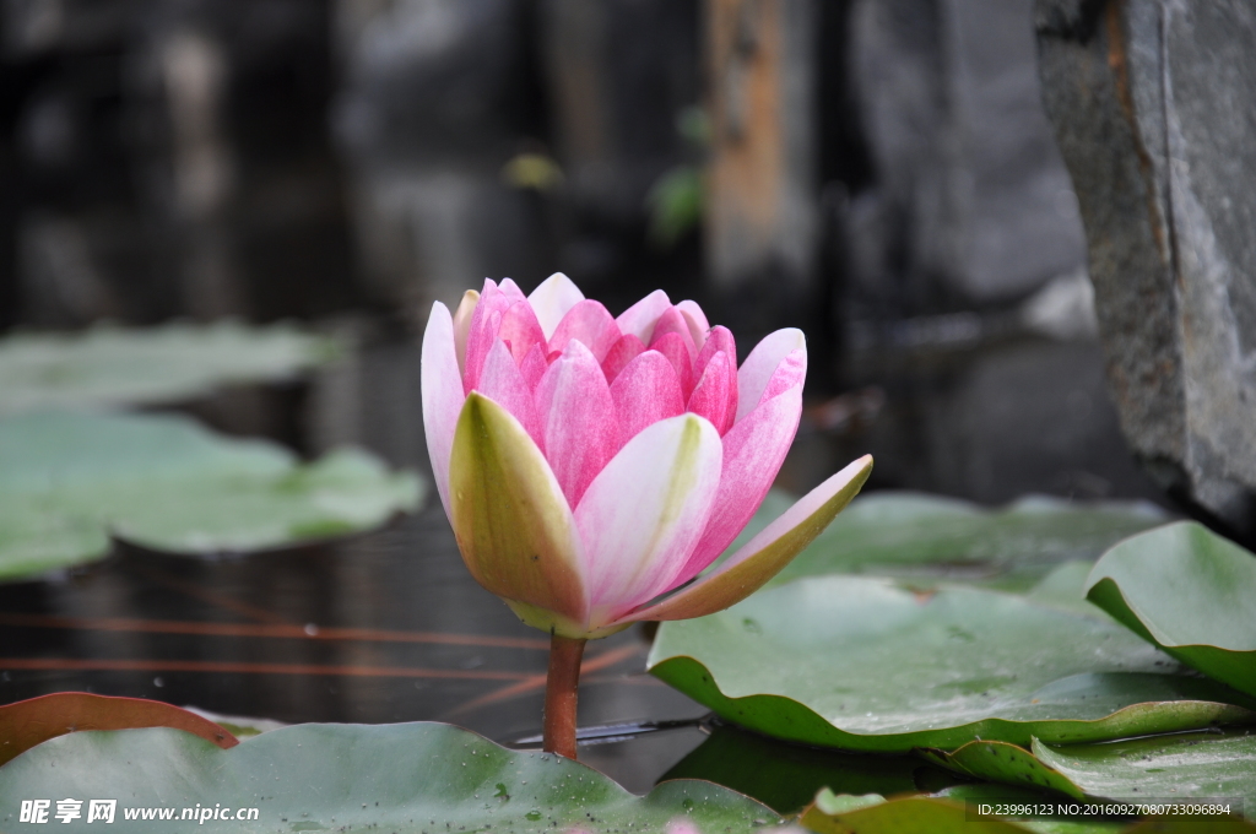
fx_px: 5488
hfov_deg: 13.1
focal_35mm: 158
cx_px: 628
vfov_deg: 8.7
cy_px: 417
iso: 200
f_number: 5.6
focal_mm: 105
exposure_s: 1/125
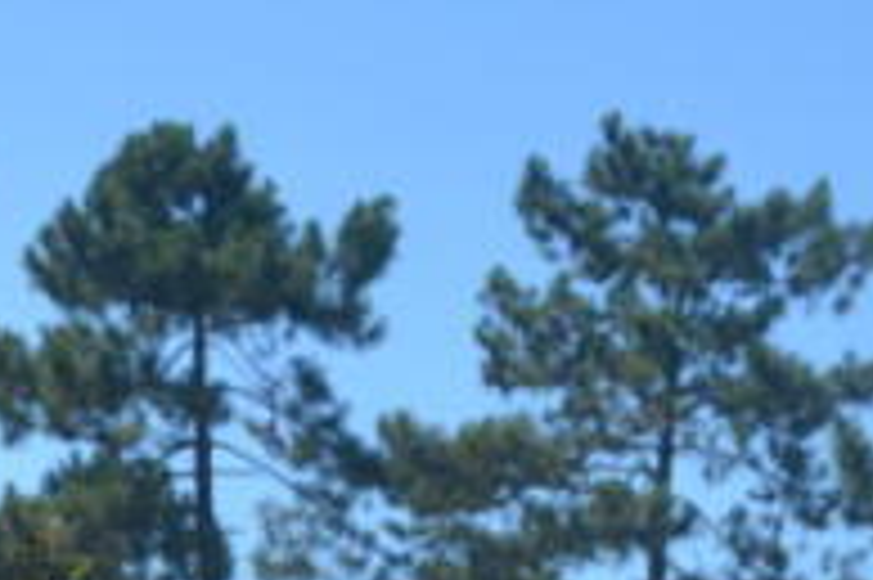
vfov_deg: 7.6
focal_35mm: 178
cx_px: 263
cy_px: 722
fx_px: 4305
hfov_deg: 11.6
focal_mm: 35
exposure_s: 1/250
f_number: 8
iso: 100
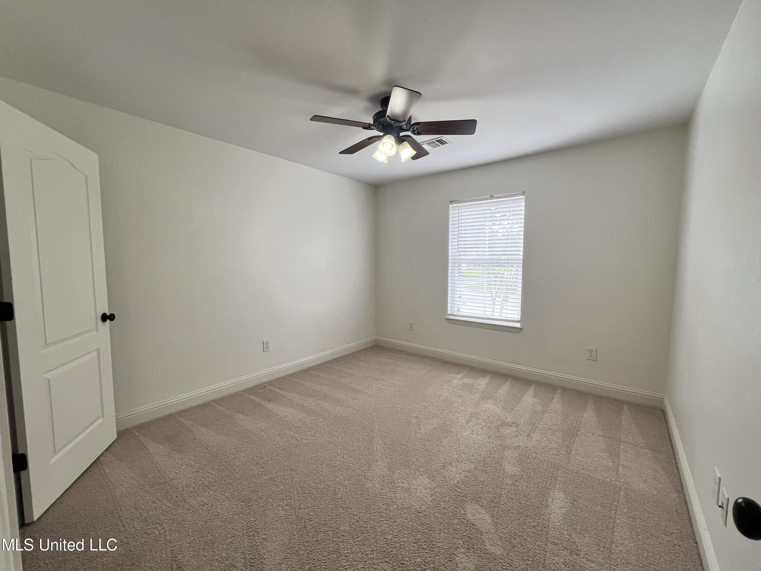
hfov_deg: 106.2
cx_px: 380
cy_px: 286
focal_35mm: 13
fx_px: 286
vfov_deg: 89.9
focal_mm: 1.57
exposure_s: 1/120
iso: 100
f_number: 1.8
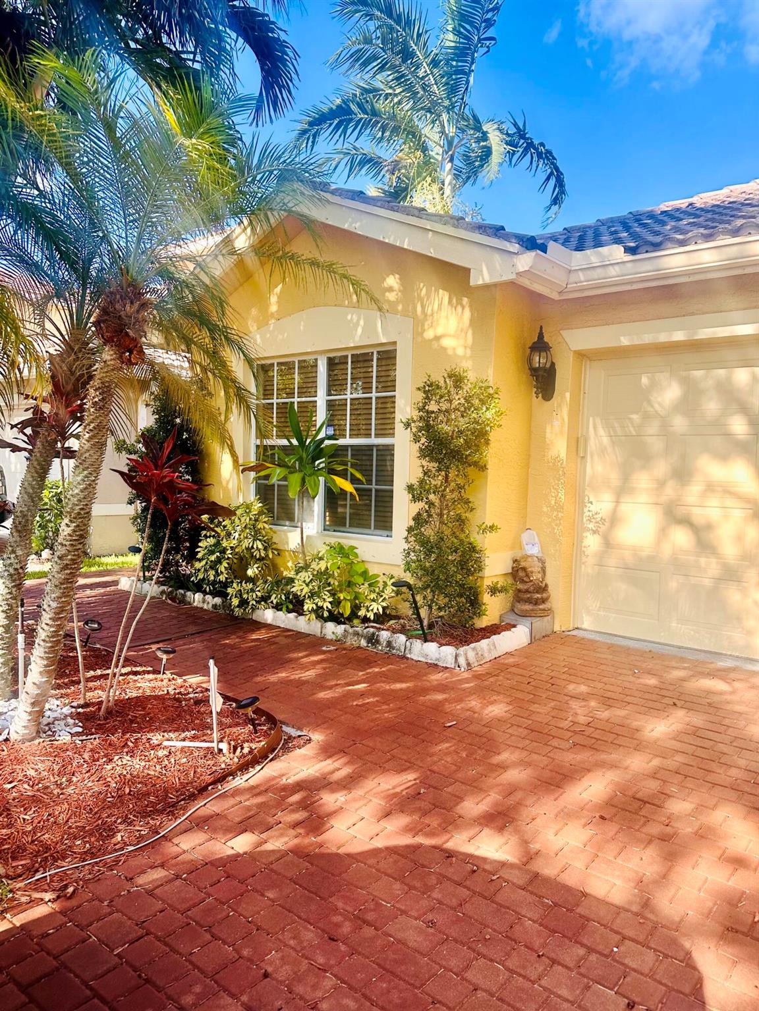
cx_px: 380
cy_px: 506
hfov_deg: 56.8
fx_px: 702
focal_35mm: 24
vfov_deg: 71.6
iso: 80
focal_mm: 6.86
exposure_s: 1/829
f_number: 1.78
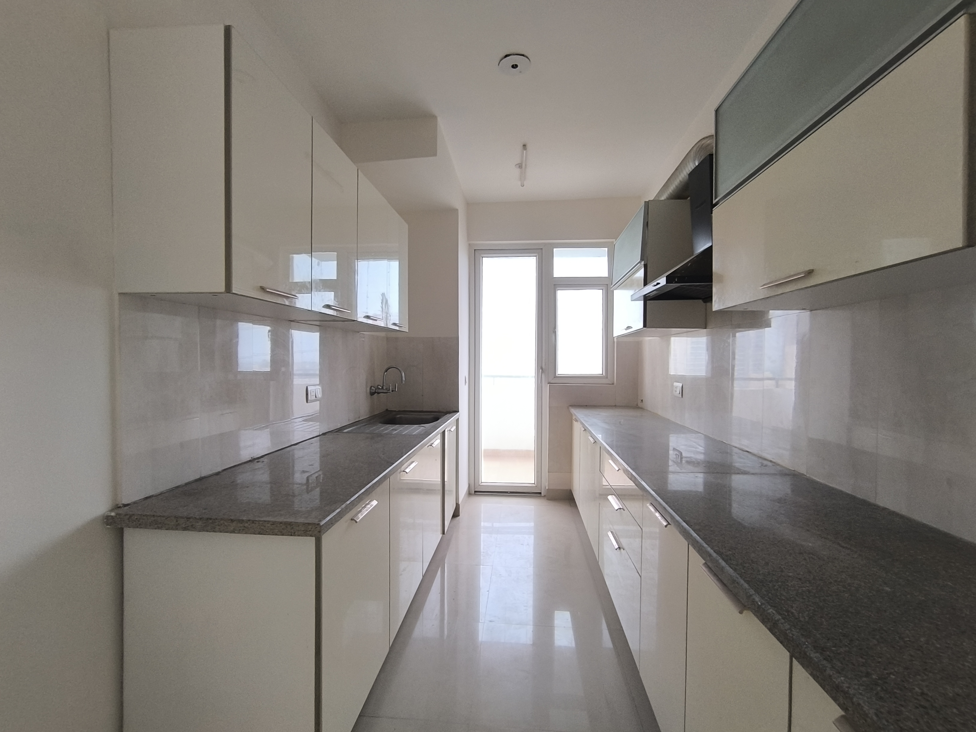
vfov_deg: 78.1
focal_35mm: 16
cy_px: 366
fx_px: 451
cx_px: 488
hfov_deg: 94.5
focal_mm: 1.65
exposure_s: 1/50
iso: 160
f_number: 2.2
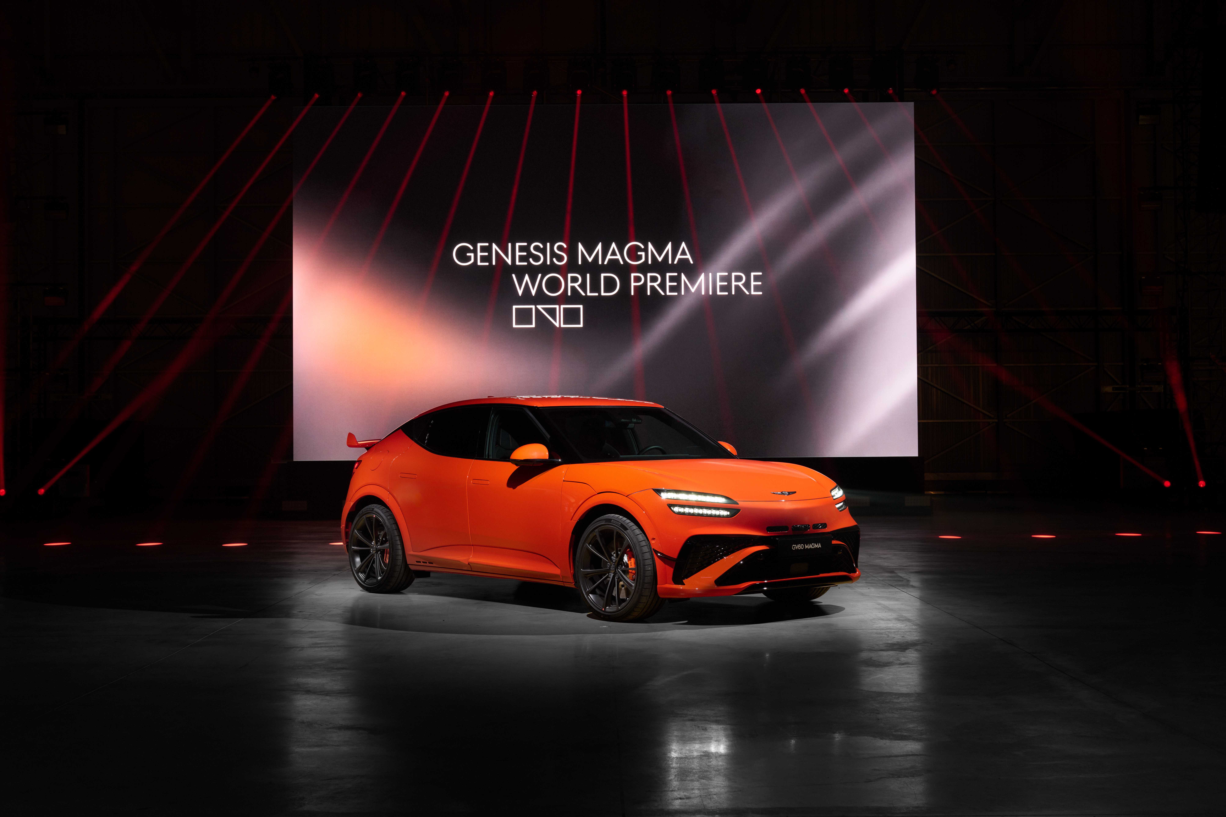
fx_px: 1464
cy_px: 408
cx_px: 613
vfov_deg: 31.2
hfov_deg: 45.4
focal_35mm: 43
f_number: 8
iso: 160
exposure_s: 1/40
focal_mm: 43
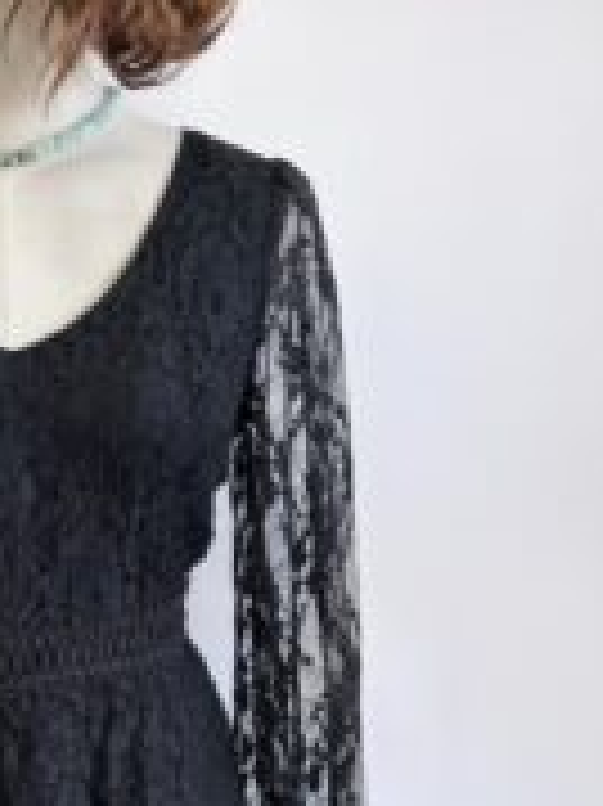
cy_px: 387
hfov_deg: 24.2
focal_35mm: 58
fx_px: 1349
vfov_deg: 33.2
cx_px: 9
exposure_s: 1/60
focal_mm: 5.96
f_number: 1.6
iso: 160
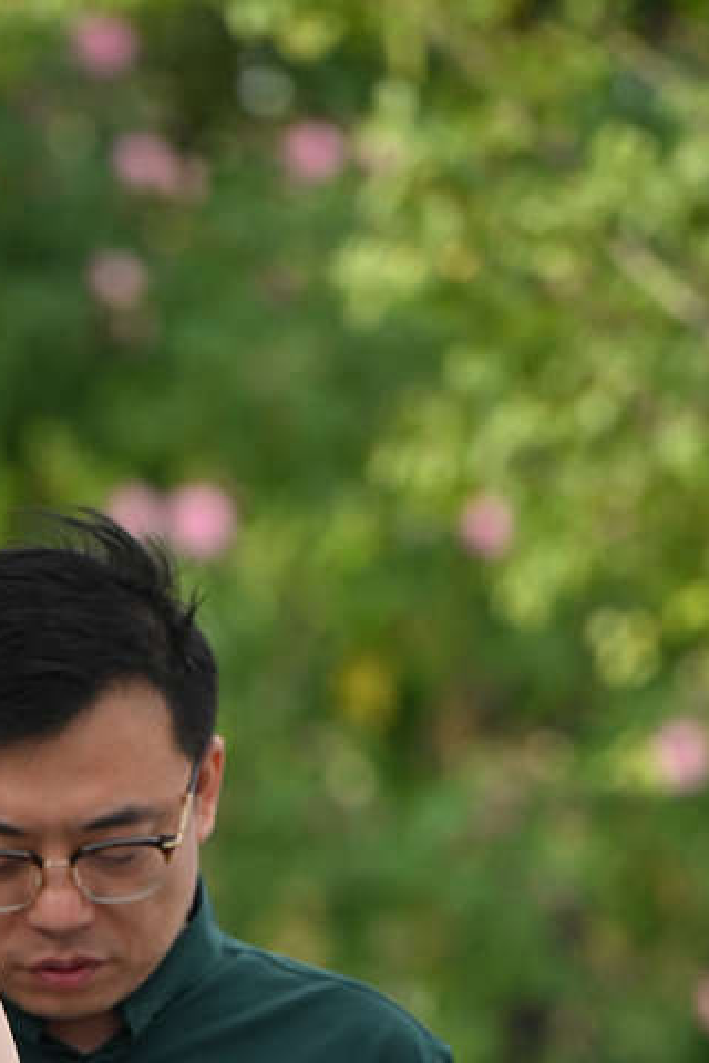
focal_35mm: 581
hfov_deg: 2.4
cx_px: -135
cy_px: 1887
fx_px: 17162
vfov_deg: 3.5
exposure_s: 1/800
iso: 360
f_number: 4
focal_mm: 155
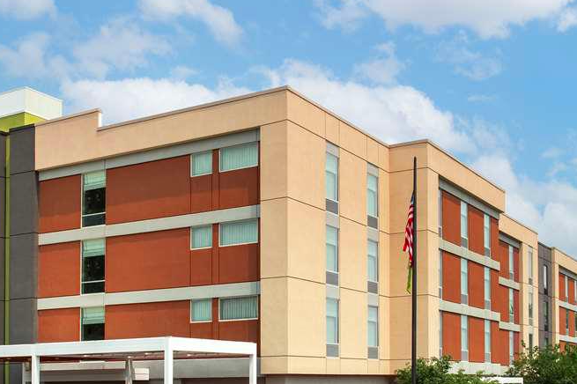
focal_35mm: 50
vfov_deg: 26.8
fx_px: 801
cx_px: 214
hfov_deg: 39.3
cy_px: 251
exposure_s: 1/80
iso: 50
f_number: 11
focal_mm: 32
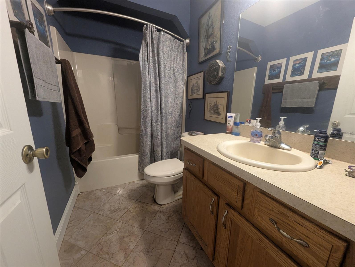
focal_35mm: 13
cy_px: 134
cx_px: 178
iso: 442
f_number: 2.2
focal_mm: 1.95
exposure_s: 1/40
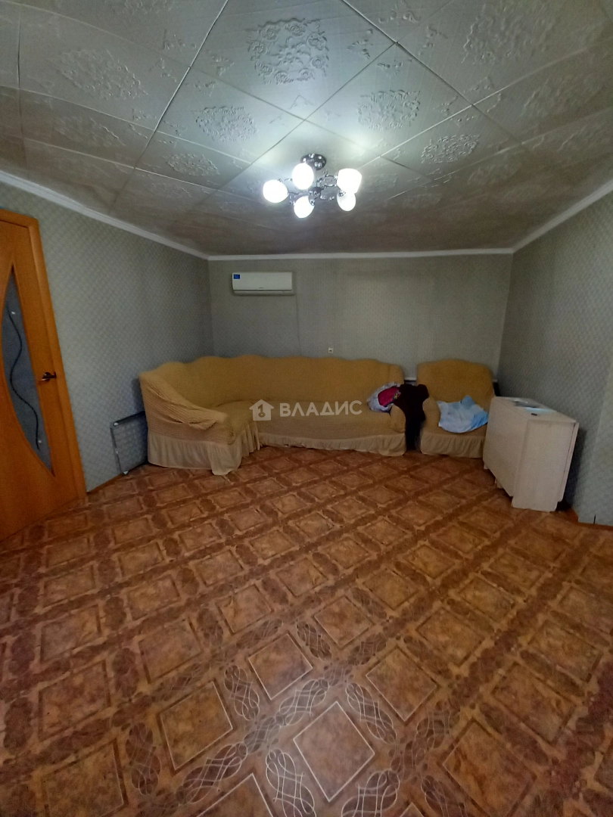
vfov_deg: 106.2
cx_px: 306
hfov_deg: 89.9
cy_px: 408
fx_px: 307
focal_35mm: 13
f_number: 2.2
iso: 200
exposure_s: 1/33
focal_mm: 1.13
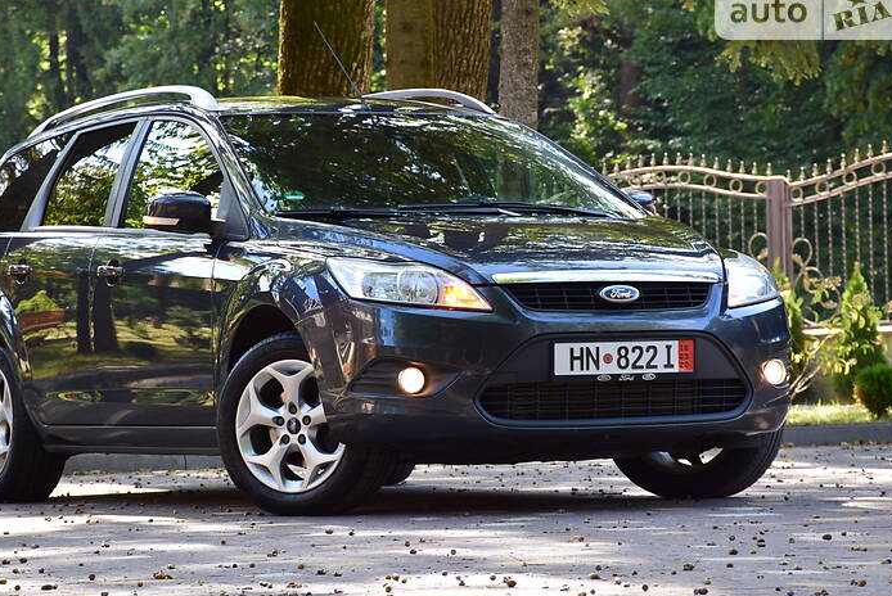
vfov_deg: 8.0
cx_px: 405
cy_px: 313
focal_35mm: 173
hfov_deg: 11.9
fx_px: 4290
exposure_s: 1/100
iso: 400
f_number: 9
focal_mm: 100
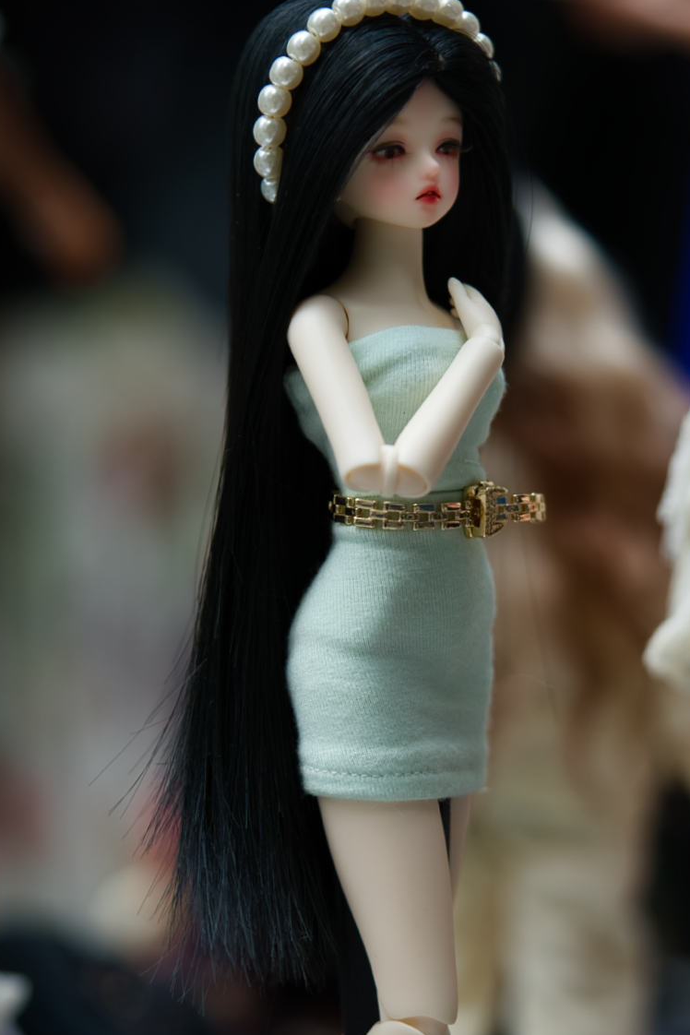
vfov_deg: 15.7
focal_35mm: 130
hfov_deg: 10.5
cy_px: 701
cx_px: 389
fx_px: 3737
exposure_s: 1/200
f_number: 2.8
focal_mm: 90
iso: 100
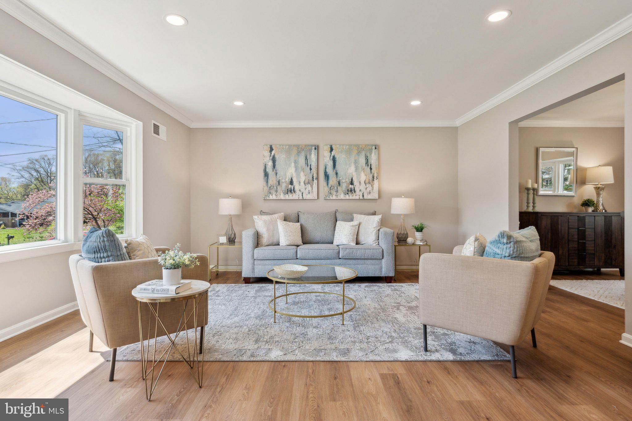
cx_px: 316
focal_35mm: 19
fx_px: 334
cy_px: 210
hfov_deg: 86.9
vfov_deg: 64.5
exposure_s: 1/30
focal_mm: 19
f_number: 8
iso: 200
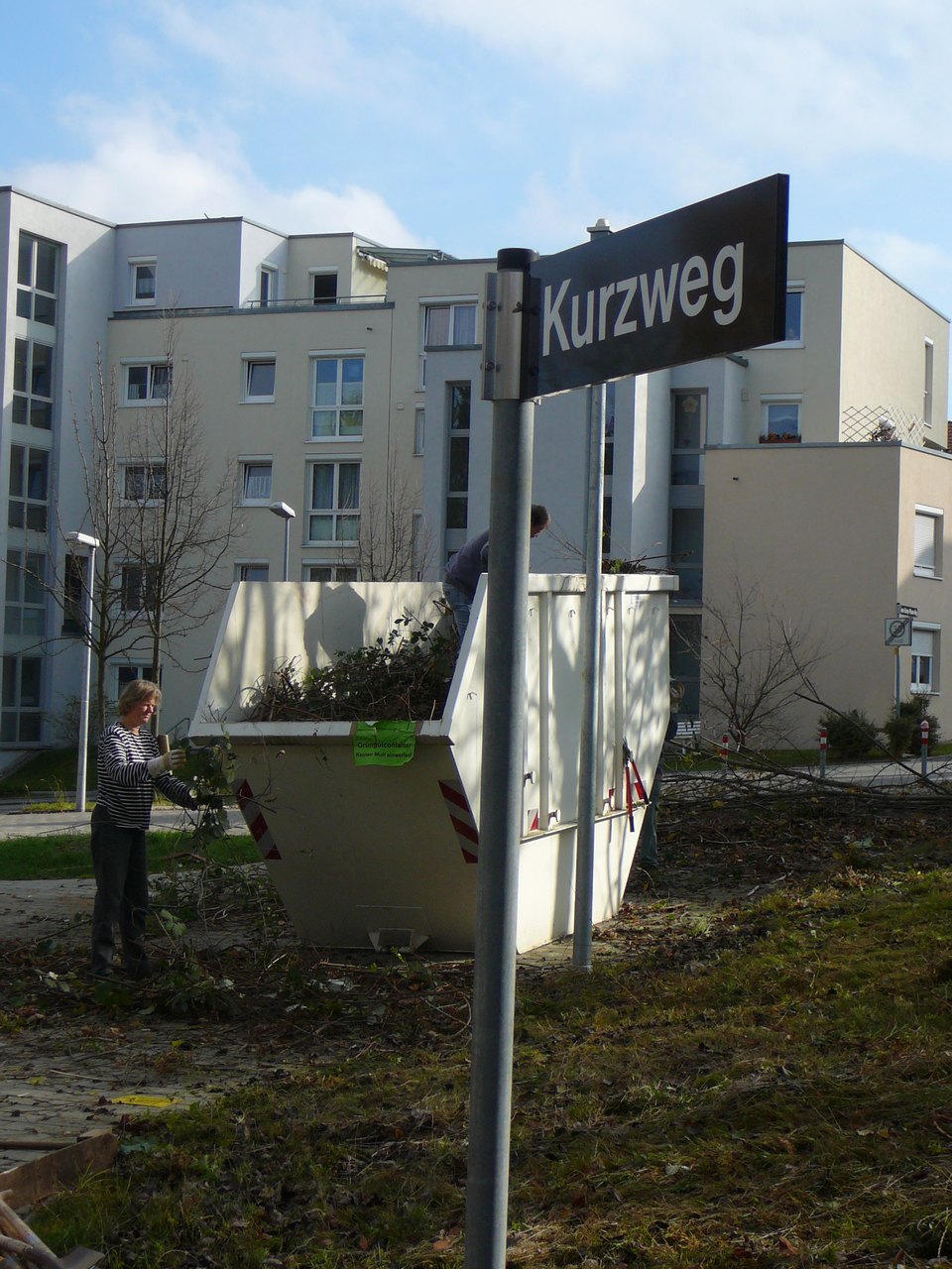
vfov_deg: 31.7
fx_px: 2237
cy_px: 634
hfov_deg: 24.0
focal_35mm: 61
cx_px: 476
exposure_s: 1/640
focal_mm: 9.1
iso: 80
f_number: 3.6
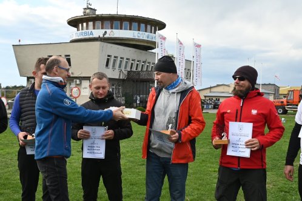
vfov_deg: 28.1
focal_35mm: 48
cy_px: 100
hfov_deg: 41.1
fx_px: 403
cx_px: 151
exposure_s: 1/640
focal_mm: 32
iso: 800
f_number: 13
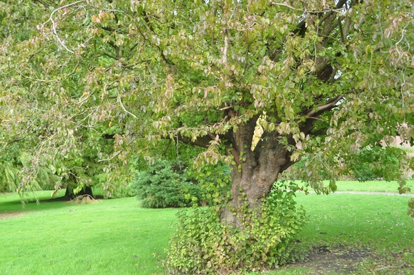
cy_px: 138
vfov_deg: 28.8
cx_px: 207
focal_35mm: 46
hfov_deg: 42.4
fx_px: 534
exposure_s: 1/60
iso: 200
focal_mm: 31
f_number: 8
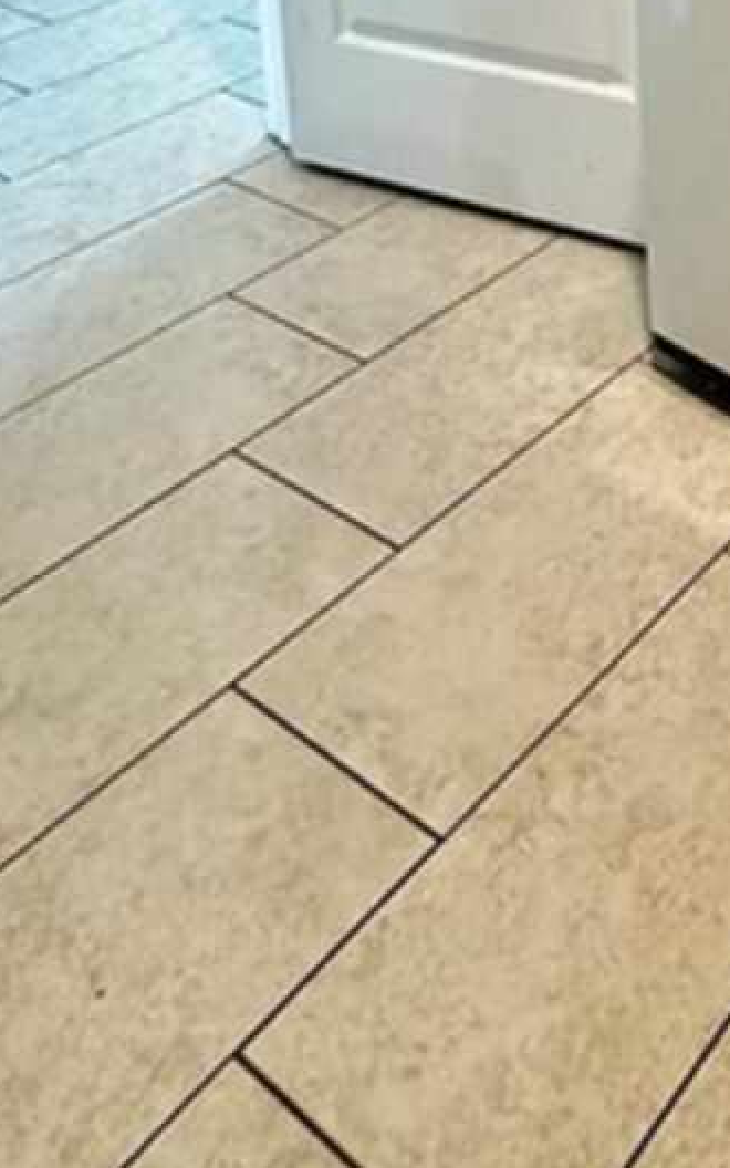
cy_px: -405
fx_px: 1528
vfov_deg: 31.0
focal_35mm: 48
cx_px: 834
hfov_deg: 24.7
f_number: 2.2
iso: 320
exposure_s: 1/60
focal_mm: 2.22
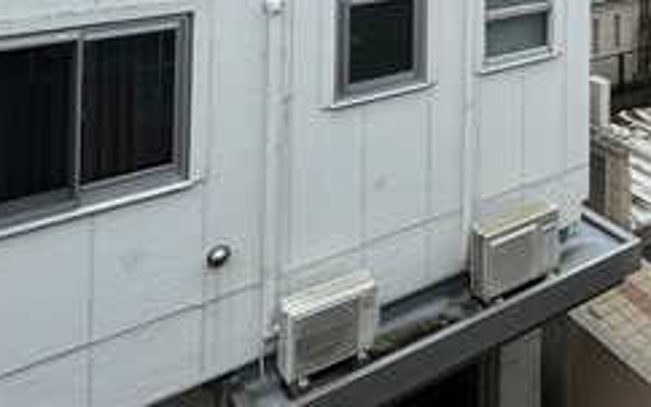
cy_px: -179
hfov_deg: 39.2
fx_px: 763
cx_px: 691
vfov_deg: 24.3
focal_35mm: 43
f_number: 2.2
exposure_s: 1/467
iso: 40
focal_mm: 2.22
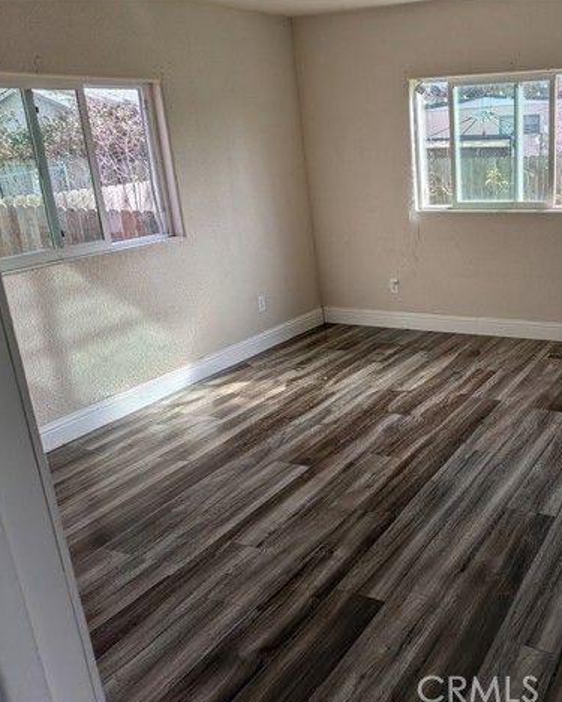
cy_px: 352
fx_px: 666
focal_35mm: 32
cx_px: 450
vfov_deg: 55.7
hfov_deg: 43.6
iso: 41
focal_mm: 4.53
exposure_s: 1/465
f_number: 1.7
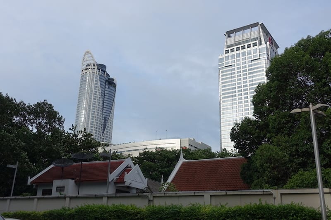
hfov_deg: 73.8
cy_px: 110
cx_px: 166
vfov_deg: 53.1
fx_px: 221
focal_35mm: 24
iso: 125
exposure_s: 1/640
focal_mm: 8.8
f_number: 4
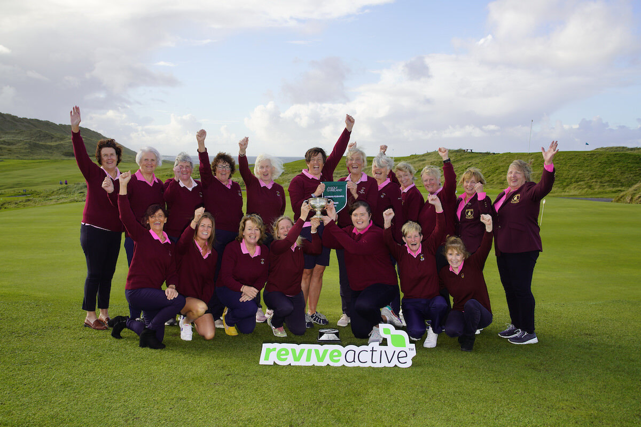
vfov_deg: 37.9
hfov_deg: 54.4
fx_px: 623
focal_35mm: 35
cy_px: 214
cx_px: 320
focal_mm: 35
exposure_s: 1/125
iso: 100
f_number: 9
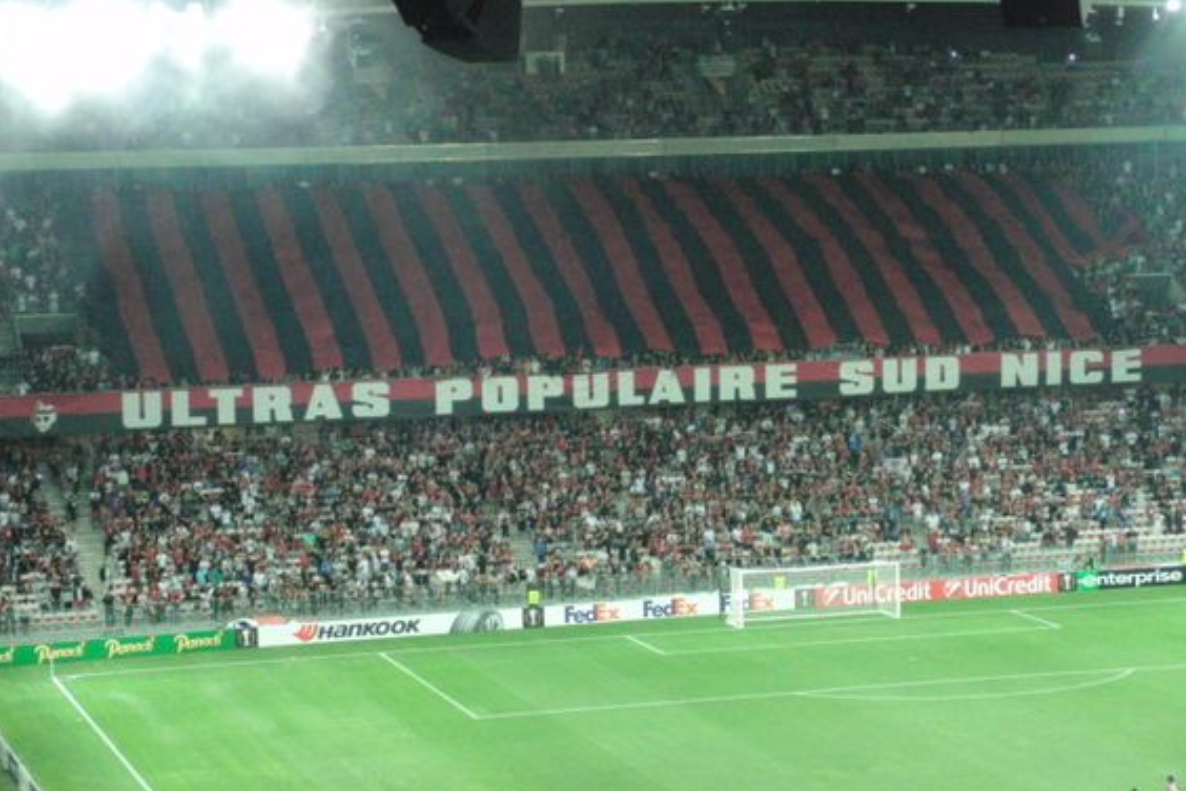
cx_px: 591
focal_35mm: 102
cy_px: 361
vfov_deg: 13.4
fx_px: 3360
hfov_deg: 20.0
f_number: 4.2
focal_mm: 16.87
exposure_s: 1/125
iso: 800
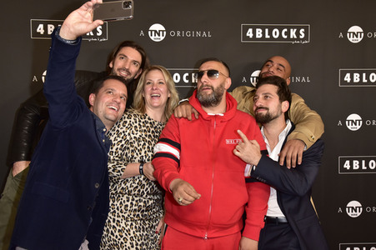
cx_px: 188
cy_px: 125
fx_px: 397
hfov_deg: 50.7
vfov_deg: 35.0
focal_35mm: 38
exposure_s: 1/250
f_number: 8
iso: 2000
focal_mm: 38
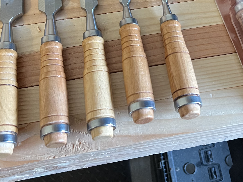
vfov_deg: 28.0
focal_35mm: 50
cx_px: 164
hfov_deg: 37.7
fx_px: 351
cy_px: 19
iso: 640
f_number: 1.5
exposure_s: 1/30
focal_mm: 5.7
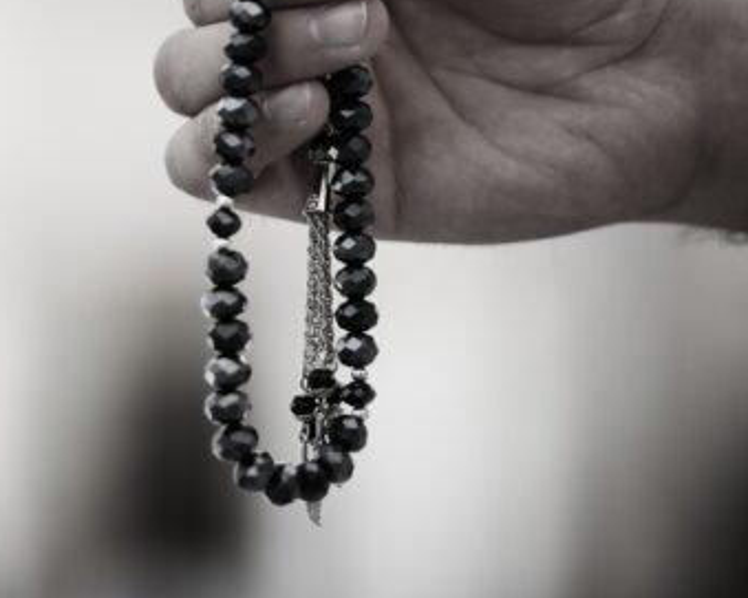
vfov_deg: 3.6
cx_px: 7
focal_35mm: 425
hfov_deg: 4.5
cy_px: 38
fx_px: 9406
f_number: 2.8
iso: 250
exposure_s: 1/2500
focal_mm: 200
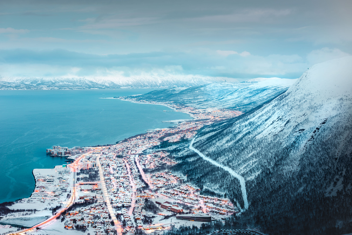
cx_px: 176
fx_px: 685
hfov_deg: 28.8
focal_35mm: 70
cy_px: 118
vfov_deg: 19.5
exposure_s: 2.5
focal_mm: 70
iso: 100
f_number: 8
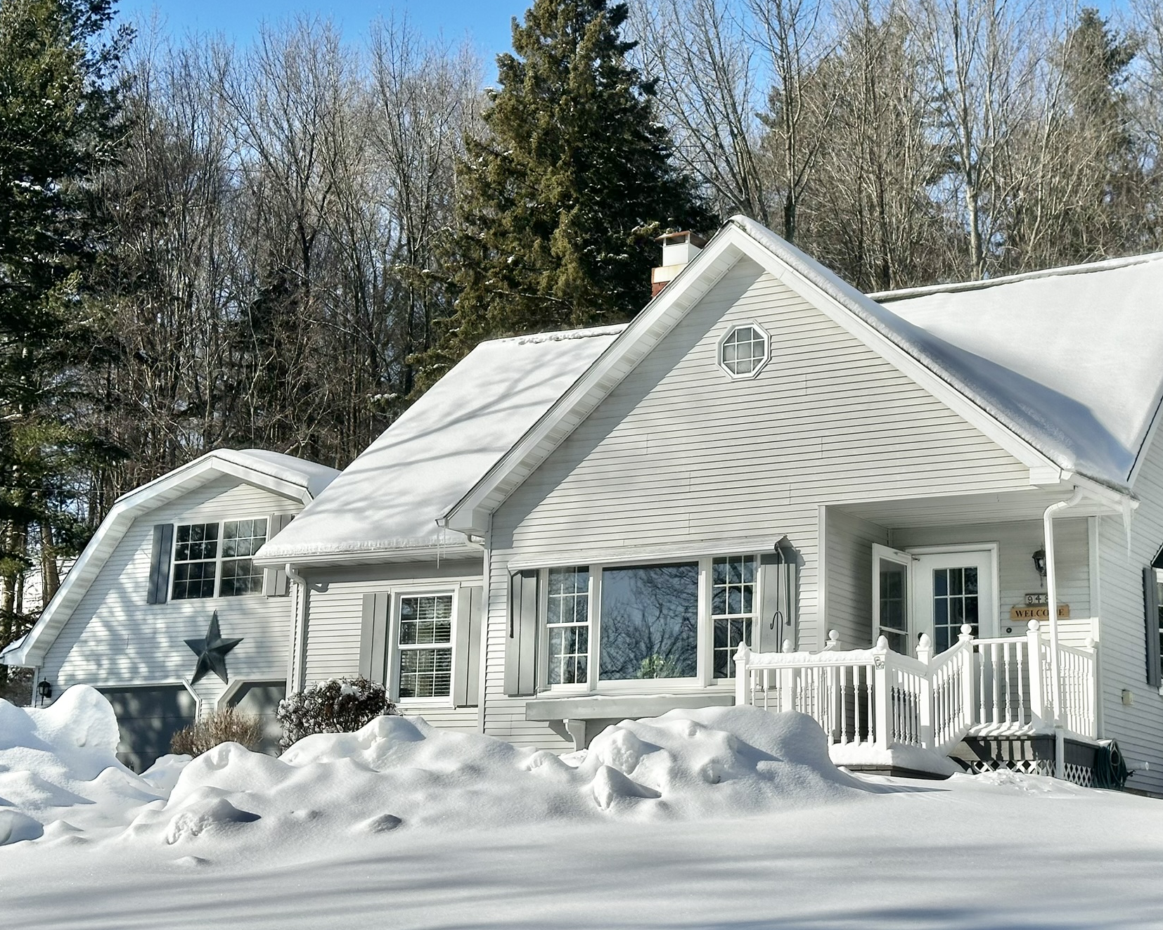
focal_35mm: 58
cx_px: 670
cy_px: 431
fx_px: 1996
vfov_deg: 26.2
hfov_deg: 32.4
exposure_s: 1/7634
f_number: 1.78
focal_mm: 6.86
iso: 64
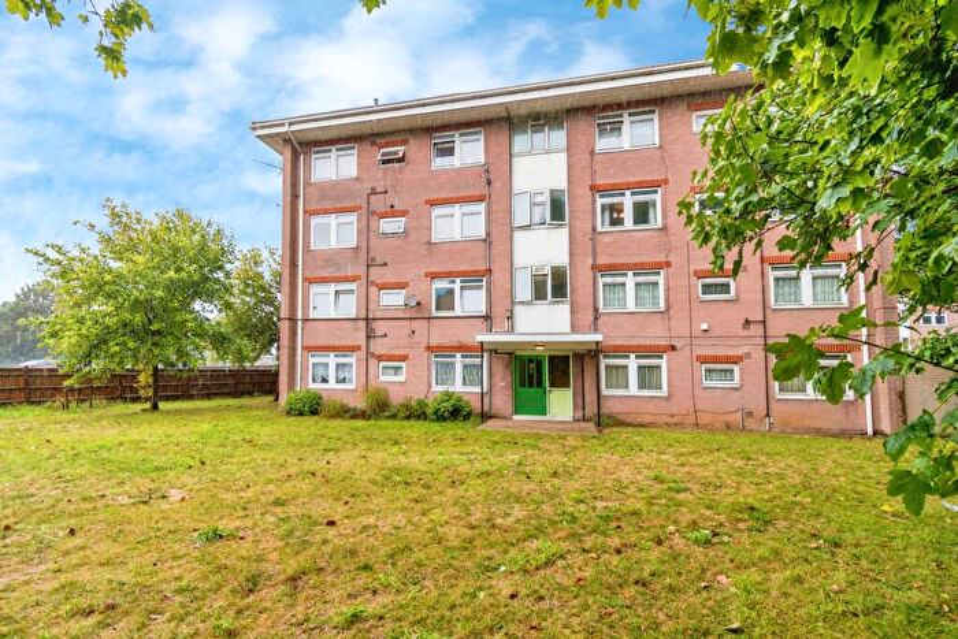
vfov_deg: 77.4
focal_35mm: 15
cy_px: 320
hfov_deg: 100.4
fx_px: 399
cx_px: 479
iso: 400
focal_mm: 10
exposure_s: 1/100
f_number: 6.3
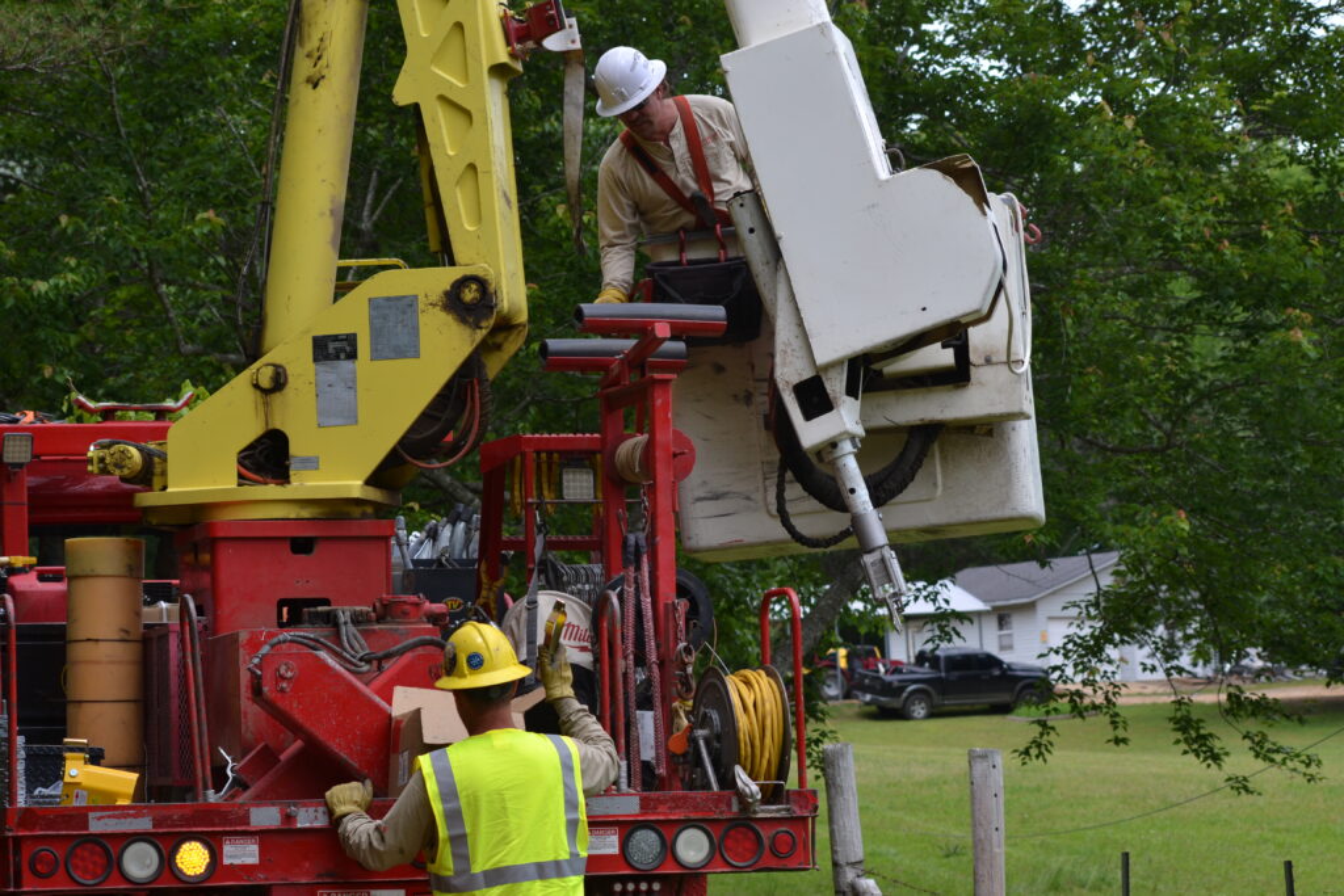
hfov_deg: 19.5
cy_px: 448
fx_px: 3920
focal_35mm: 105
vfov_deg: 13.0
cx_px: 672
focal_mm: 70
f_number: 5.6
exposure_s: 1/500
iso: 220
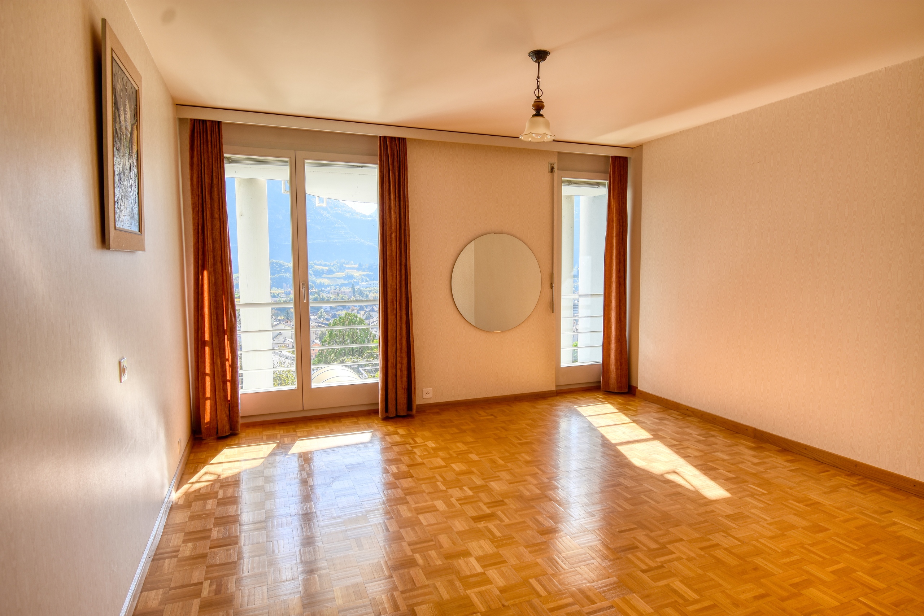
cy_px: 308
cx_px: 462
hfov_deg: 81.2
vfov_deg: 59.5
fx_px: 539
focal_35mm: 21
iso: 100
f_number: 7.1
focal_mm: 14
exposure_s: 1/200
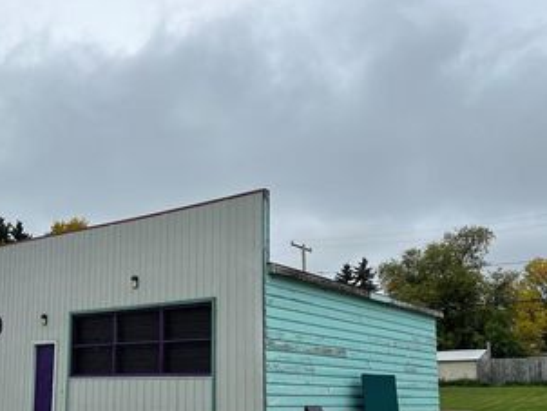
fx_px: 680
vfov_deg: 33.0
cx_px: 183
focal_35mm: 43
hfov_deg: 43.2
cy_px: 303
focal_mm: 5.7
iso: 50
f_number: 1.5
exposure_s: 1/4115
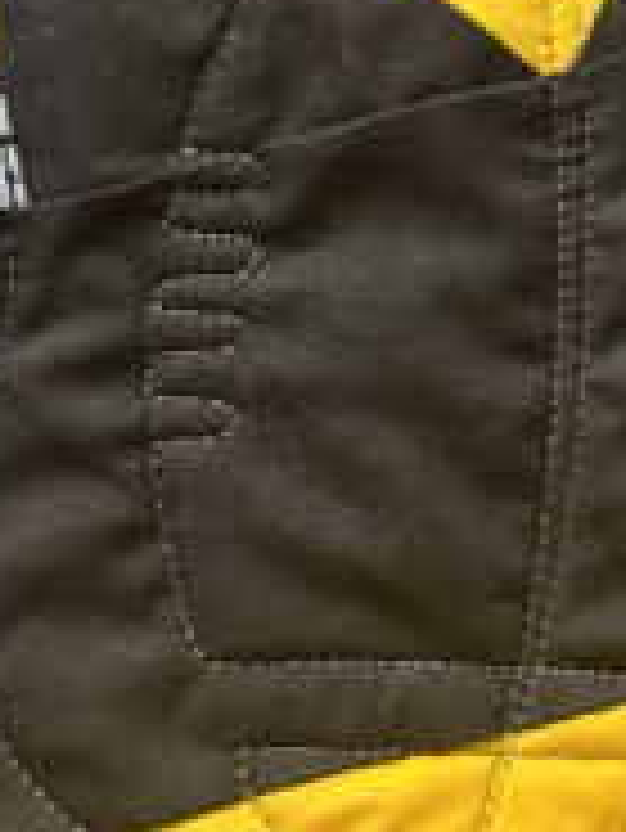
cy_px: -1435
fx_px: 3203
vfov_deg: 11.2
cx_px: 450
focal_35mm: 133
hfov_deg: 11.1
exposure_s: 1/60
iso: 400
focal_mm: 6.76
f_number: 1.78
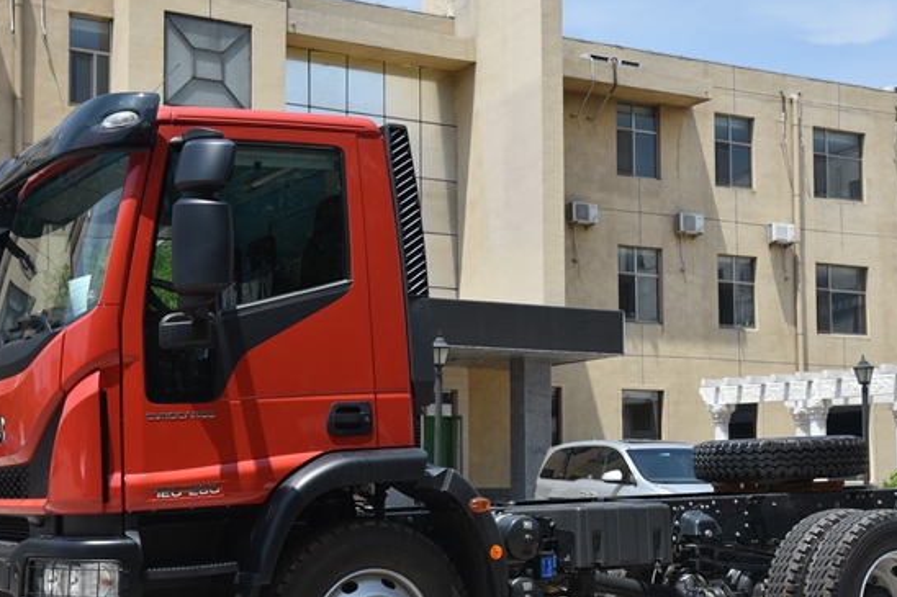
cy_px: 372
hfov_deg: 34.5
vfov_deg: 23.3
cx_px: 463
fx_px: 1445
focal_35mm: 58
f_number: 9
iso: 200
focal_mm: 38
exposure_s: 1/320
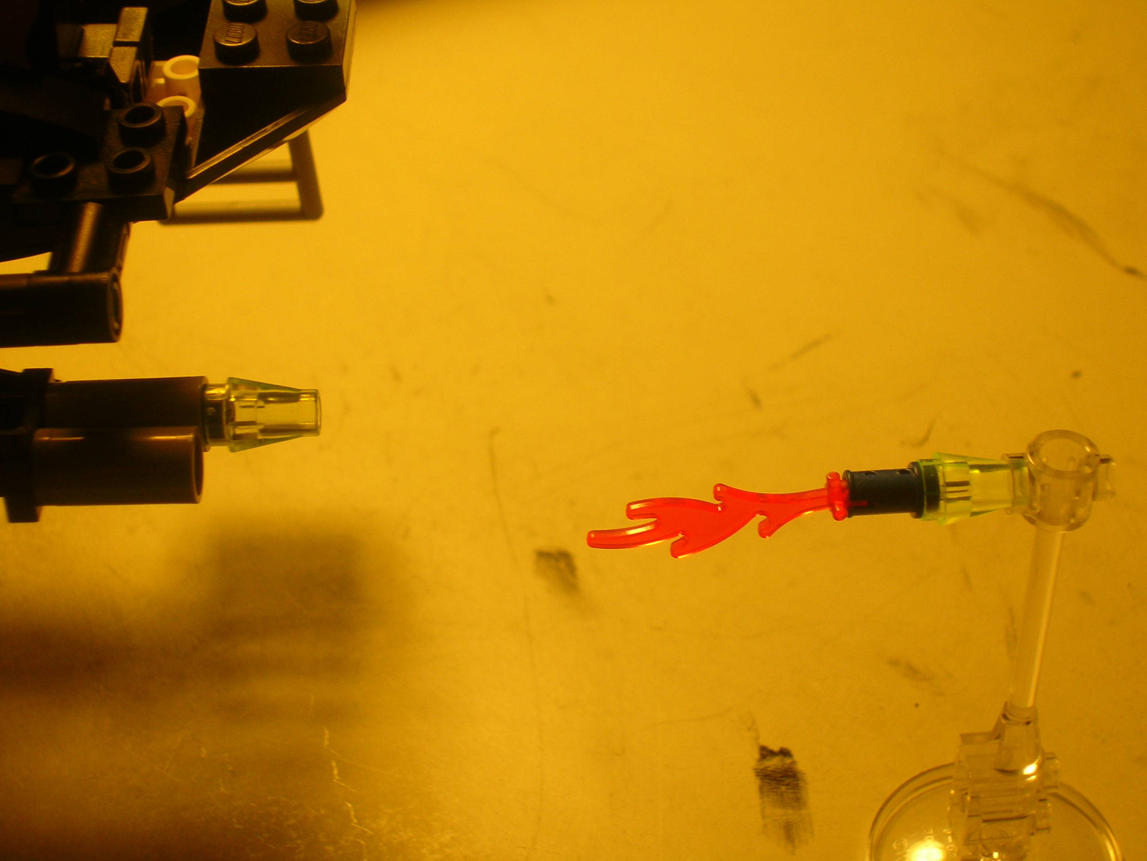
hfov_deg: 27.8
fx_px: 2319
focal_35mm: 70
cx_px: 574
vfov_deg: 21.0
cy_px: 430
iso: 50
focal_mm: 11.7
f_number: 3.9
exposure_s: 1/38.8
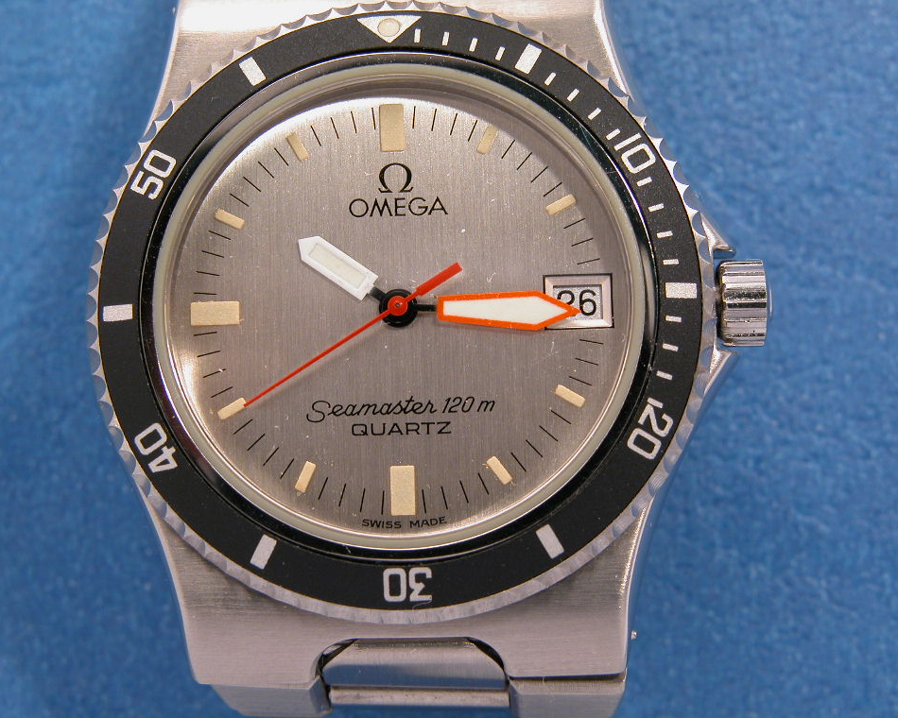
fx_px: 2153
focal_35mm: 81
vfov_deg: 18.9
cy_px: 357
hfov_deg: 23.6
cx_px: 419
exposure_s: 1/9.9
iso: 100
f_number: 6.8
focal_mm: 19.9
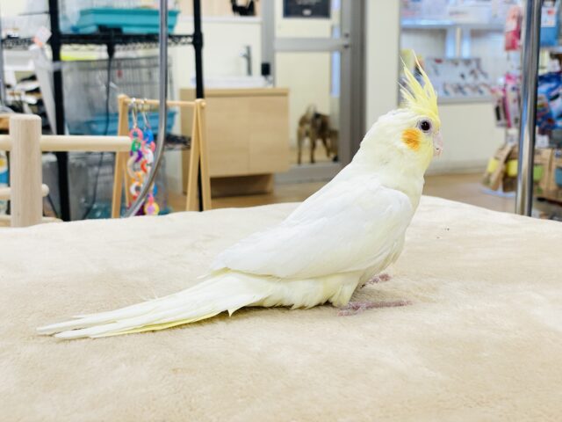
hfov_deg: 36.8
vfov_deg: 28.0
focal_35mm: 52
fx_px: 844
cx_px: 281
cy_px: 211
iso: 64
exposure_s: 1/99
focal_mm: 6
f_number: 2
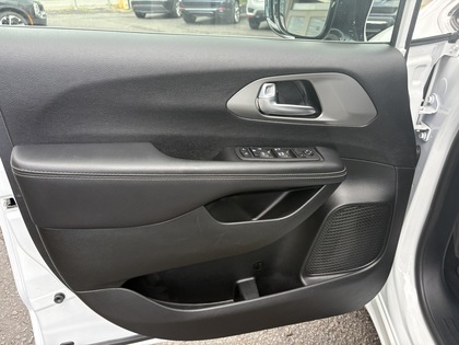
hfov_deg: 67.3
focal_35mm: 26
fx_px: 345
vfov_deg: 53.1
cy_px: 172
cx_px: 230
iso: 125
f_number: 1.6
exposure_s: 1/224
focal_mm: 5.96
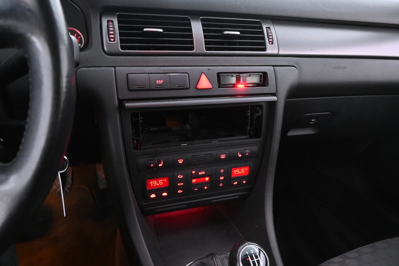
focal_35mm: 24
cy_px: 133
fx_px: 266
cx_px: 200
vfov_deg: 53.1
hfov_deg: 73.7
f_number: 5
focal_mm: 16
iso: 6400
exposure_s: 1/15
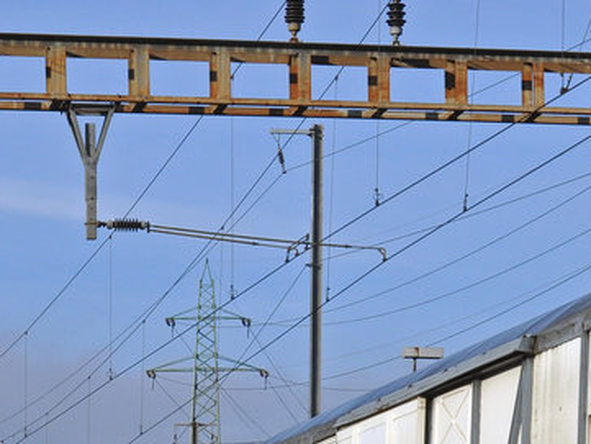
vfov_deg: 8.8
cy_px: 378
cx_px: 496
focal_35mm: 168
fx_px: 2862
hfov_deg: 11.7
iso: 400
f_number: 13
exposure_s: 1/640
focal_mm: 35
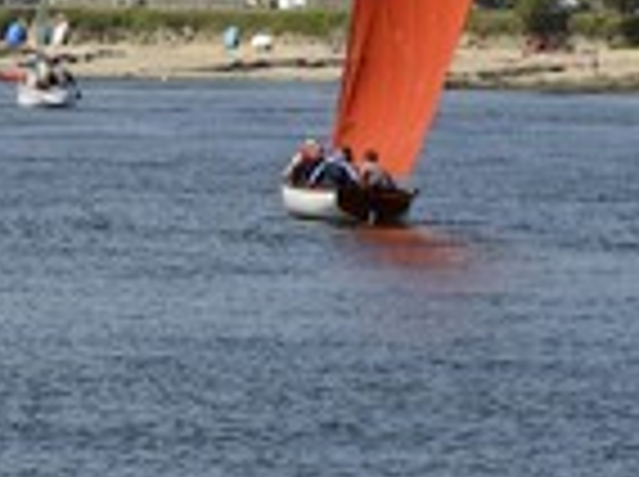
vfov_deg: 3.1
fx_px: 8919
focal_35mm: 484
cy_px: -81
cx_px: 225
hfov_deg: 4.1
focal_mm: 170
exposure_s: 1/400
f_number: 11
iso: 200
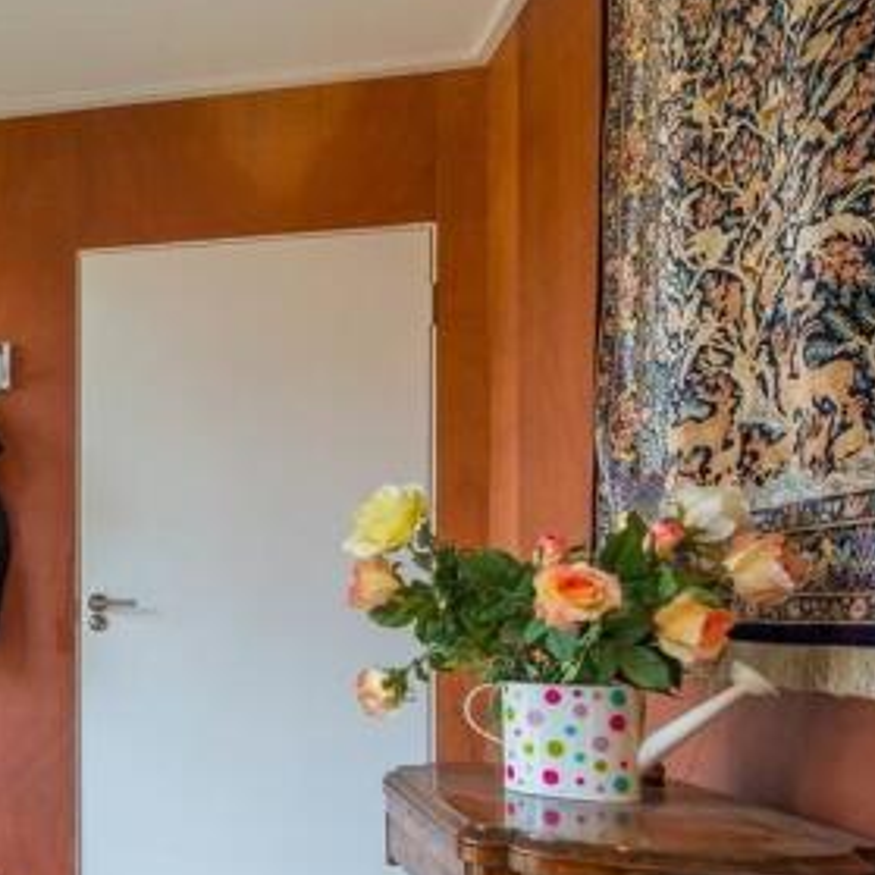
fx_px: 915
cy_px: 594
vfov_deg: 50.1
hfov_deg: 42.4
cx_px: -44
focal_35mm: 32
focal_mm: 10.8
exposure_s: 1
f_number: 7.1
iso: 160
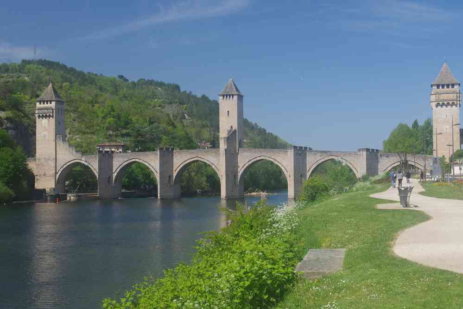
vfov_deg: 23.8
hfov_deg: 35.1
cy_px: 154
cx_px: 232
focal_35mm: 57
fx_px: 733
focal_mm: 38
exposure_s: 1/125
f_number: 11
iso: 200
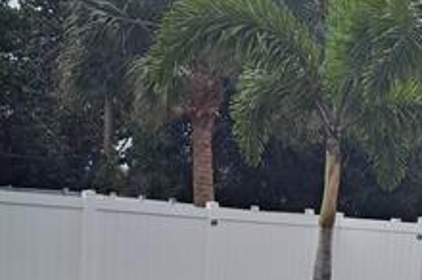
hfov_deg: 28.3
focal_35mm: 71
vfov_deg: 18.6
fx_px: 831
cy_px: 284
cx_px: 274
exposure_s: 1/417
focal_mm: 4.6
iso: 32
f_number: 2
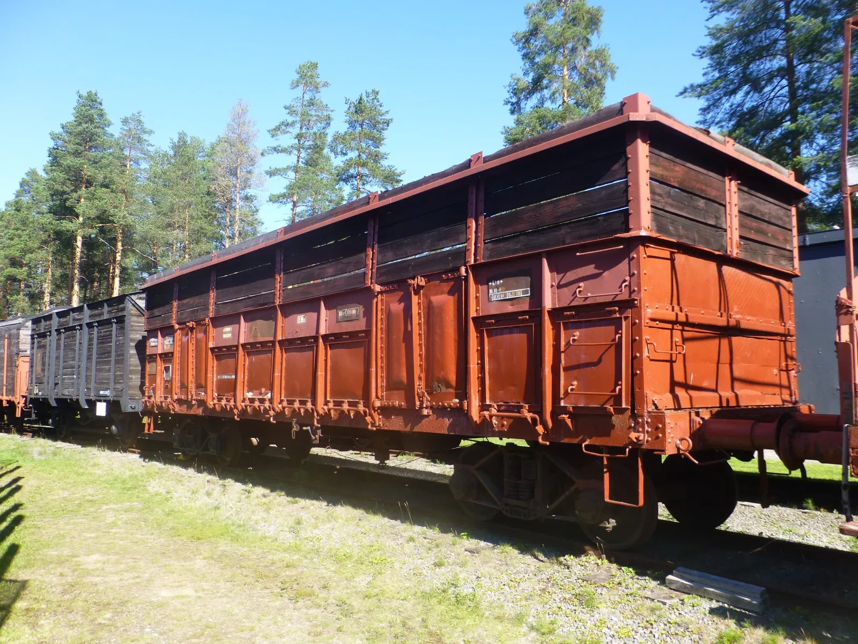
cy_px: 322
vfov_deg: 51.4
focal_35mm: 27
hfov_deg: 65.3
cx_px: 429
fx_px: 669
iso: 100
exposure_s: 1/320
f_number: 4
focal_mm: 4.8
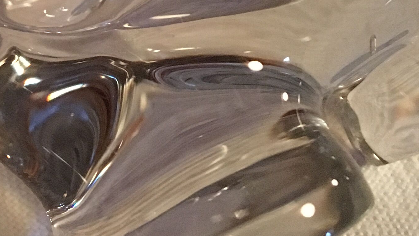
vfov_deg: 12.6
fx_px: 1044
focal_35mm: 94
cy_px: -50
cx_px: 5
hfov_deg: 21.9
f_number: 2.2
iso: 320
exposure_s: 1/17
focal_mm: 4.15
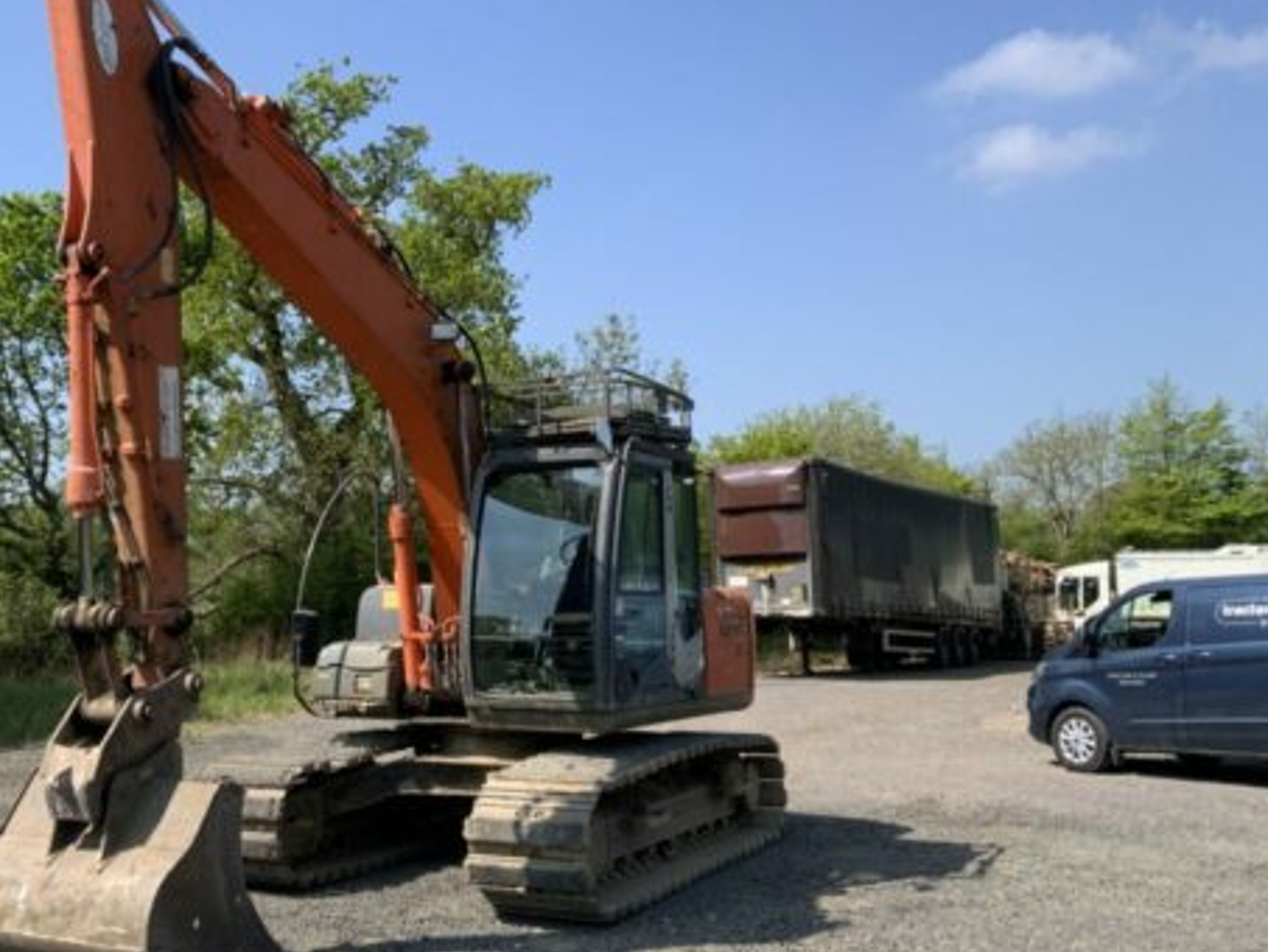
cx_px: 403
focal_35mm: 41
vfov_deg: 35.1
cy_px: 454
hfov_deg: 45.0
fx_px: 1502
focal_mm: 3
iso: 16
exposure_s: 1/1311
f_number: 1.8
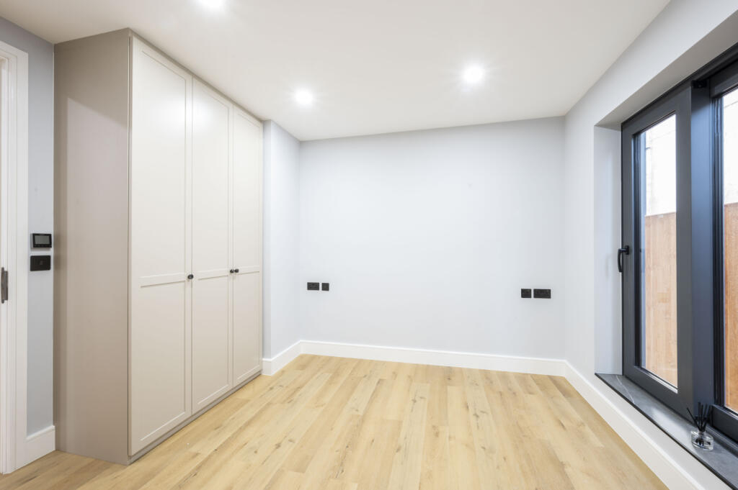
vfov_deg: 81.1
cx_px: 369
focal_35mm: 14
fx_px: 287
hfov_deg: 104.3
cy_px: 245
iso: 200
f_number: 16
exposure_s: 4
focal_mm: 14
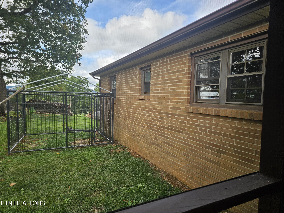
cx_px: 142
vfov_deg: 58.9
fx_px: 189
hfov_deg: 73.9
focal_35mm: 23
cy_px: 106
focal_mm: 6.3
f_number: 1.7
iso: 12
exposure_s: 1/180
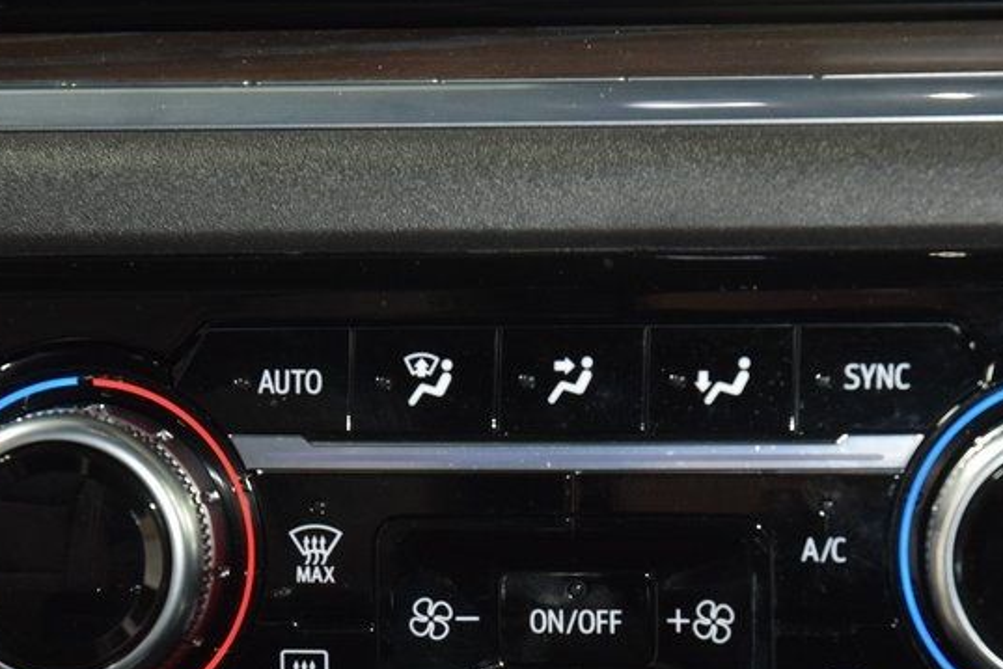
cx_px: 569
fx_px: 4459
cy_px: 582
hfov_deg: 12.8
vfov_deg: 8.6
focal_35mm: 160
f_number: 4.5
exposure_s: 1/20
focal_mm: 56
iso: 1250
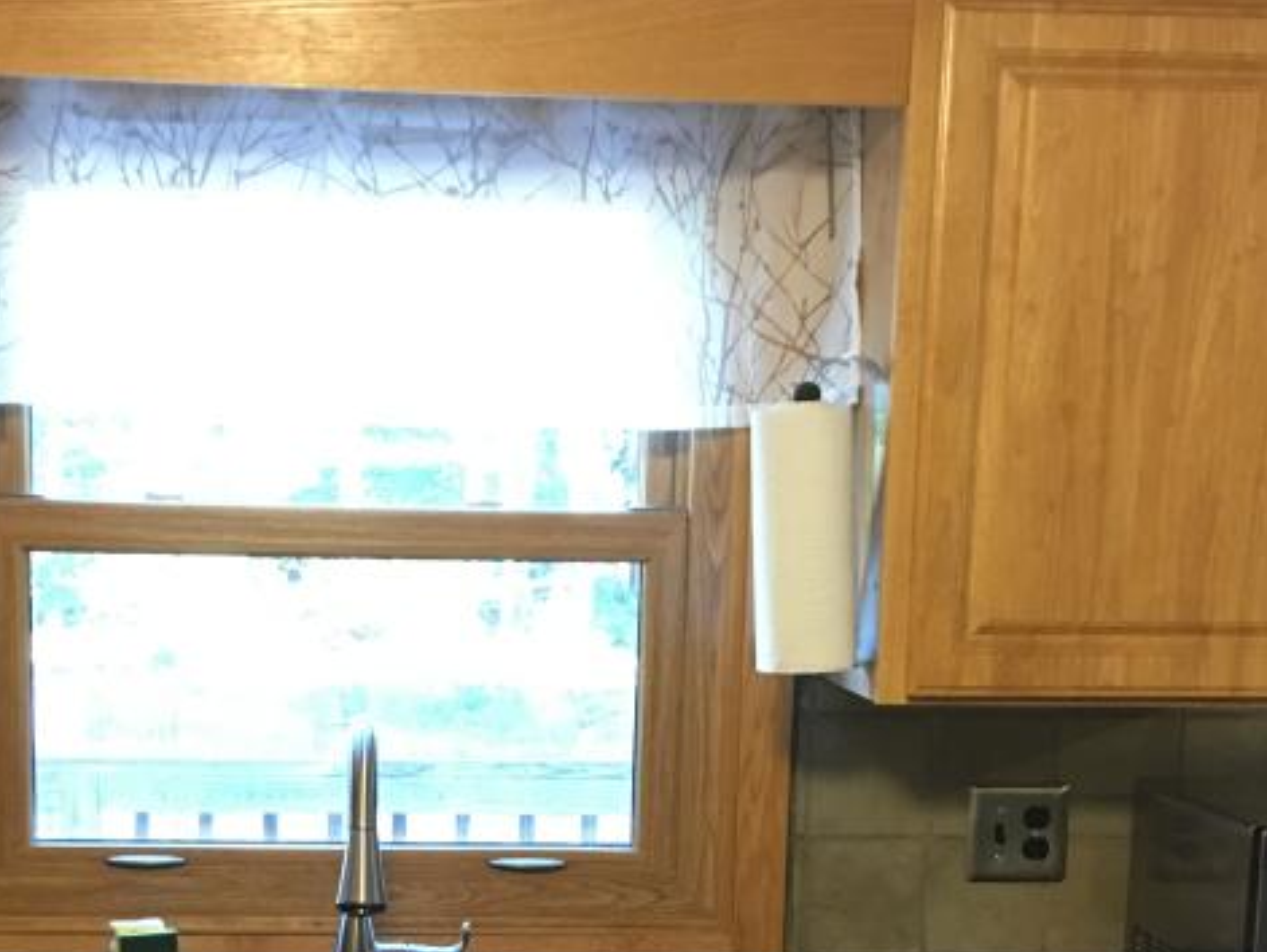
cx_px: 503
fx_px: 2308
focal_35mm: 63
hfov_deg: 30.6
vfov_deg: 22.6
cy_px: 901
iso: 50
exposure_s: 1/4
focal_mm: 4.15
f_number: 2.2
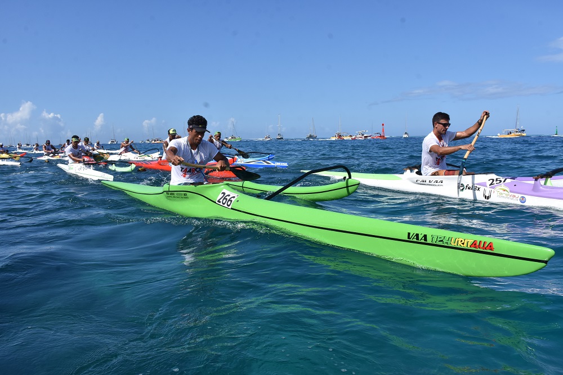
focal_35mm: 27
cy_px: 188
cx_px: 282
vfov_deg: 47.9
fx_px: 422
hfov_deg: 67.4
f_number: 13
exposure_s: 1/640
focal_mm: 18
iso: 320
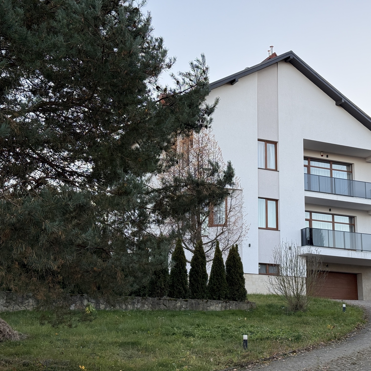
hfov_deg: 30.0
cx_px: 212
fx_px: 691
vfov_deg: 30.0
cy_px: 186
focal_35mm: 57
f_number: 1.78
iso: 80
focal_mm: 6.76
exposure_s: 1/413
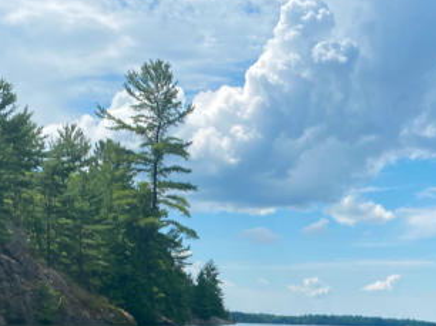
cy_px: 417
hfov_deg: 28.1
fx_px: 856
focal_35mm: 68
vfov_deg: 19.9
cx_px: 341
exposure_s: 1/3984
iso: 32
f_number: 1.8
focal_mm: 4.25
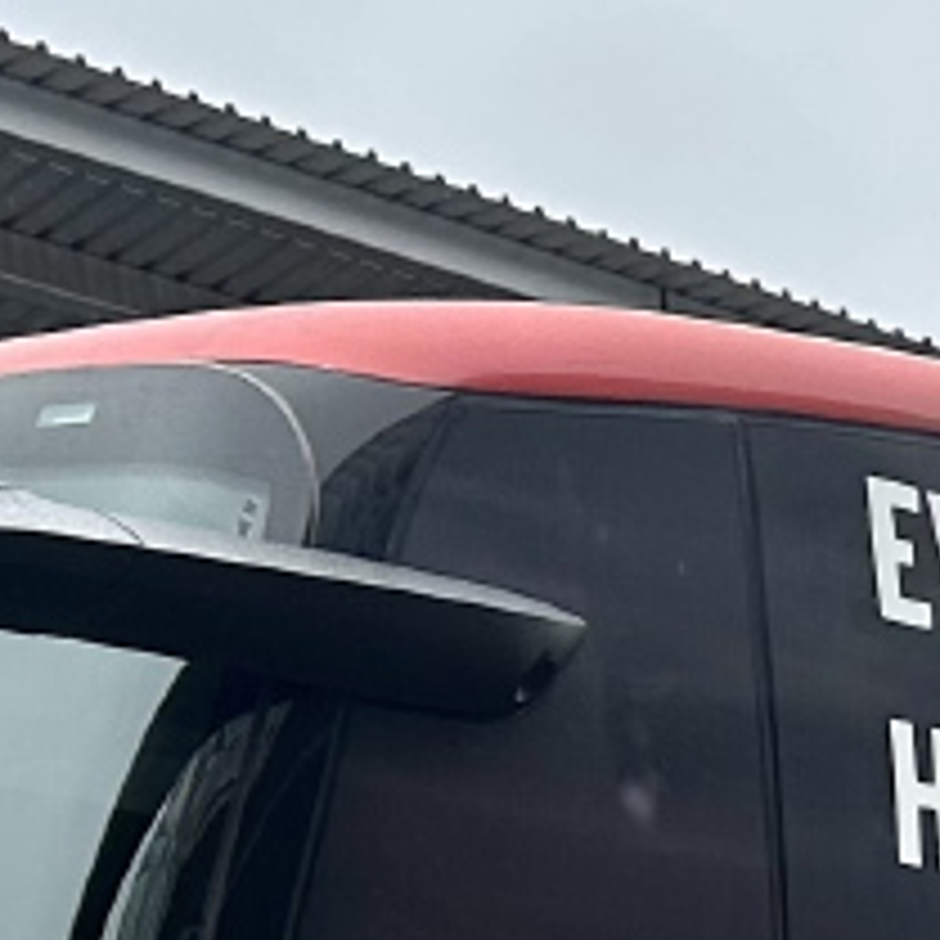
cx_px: 1156
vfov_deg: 12.4
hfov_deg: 12.9
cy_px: 1540
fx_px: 4055
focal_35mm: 132
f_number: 1.78
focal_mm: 6.86
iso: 80
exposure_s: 1/555
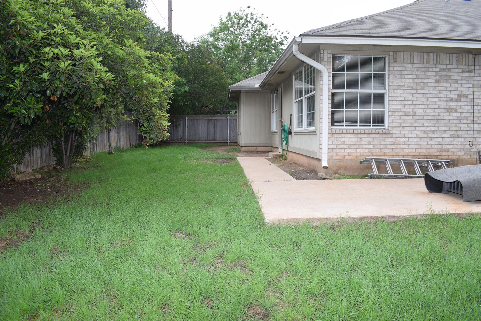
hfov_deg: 67.4
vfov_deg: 47.9
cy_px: 160
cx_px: 240
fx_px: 361
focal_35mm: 27
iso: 400
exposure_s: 1/250
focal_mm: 18
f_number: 8
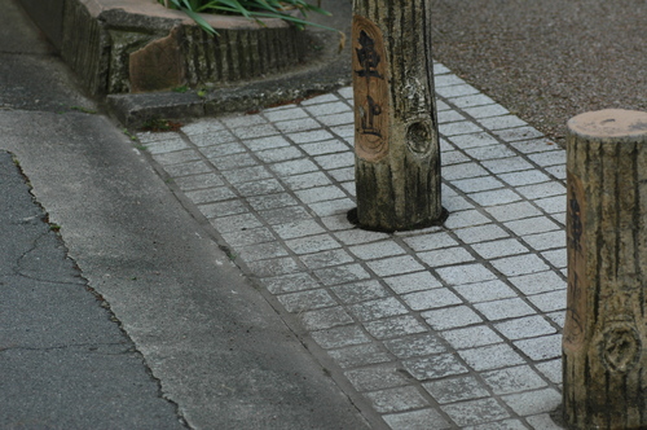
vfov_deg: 10.1
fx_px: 2423
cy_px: 215
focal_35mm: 135
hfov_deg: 15.2
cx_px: 324
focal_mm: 90
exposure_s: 1/400
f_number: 5
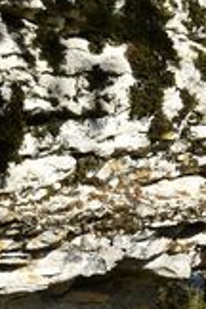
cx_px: 319
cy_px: 319
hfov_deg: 9.7
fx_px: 1169
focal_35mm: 136
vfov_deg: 14.8
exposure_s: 1/320
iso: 200
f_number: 9
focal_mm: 21
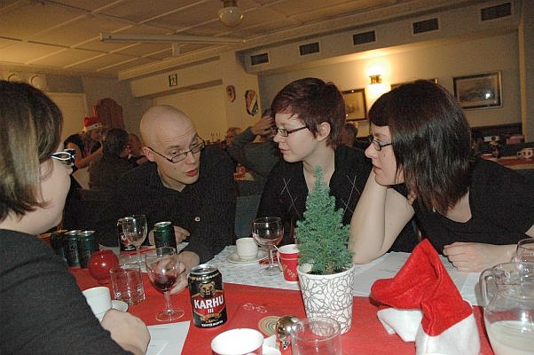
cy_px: 178
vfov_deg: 47.8
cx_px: 267
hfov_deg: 67.4
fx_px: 400
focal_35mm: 27
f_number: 5
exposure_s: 1/60
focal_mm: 18
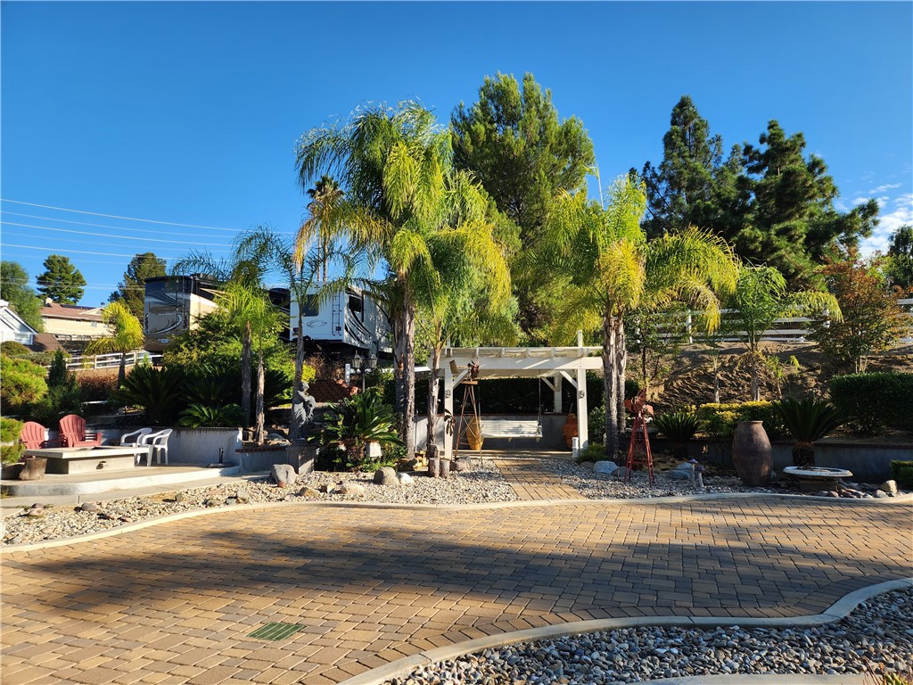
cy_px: 342
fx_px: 607
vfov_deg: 58.9
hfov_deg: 73.9
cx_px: 456
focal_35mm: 23
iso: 12
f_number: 1.8
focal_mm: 6.4
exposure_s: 1/467
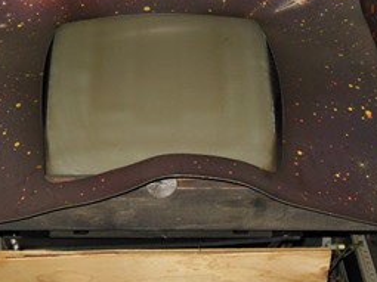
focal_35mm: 88
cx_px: 160
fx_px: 958
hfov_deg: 22.2
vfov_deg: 16.7
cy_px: 59
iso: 320
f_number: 4
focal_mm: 8.9
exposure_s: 1/60
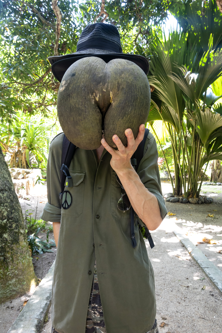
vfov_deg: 63.7
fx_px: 268
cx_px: 111
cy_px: 166
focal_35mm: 29
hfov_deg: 45.0
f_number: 5.6
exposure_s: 1/30
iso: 320
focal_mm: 10.83
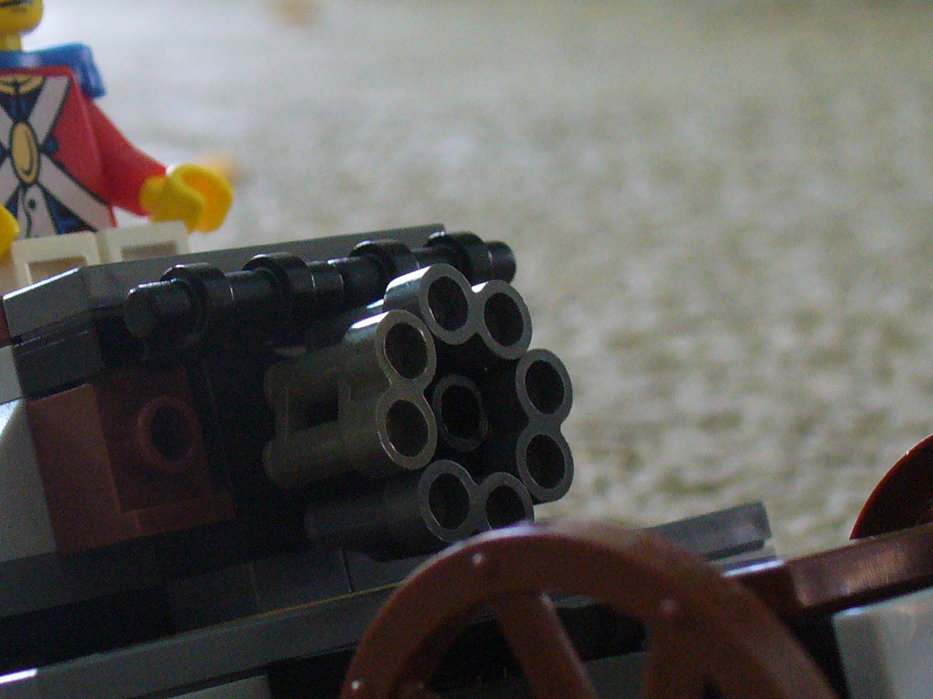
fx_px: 2938
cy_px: 456
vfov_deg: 13.6
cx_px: 241
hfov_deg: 17.9
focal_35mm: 109
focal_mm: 8.9
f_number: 3.1
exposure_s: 1/10
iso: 200
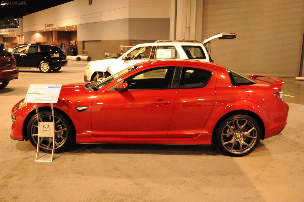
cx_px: 152
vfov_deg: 39.9
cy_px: 101
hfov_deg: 57.3
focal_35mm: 33
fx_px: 278
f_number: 4
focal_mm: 22
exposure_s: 1/160
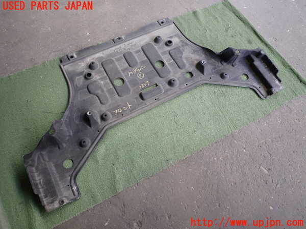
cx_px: 153
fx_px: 221
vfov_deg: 54.9
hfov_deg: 69.4
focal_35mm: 25
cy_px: 114
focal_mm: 4.5
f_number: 2
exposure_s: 1/60
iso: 200
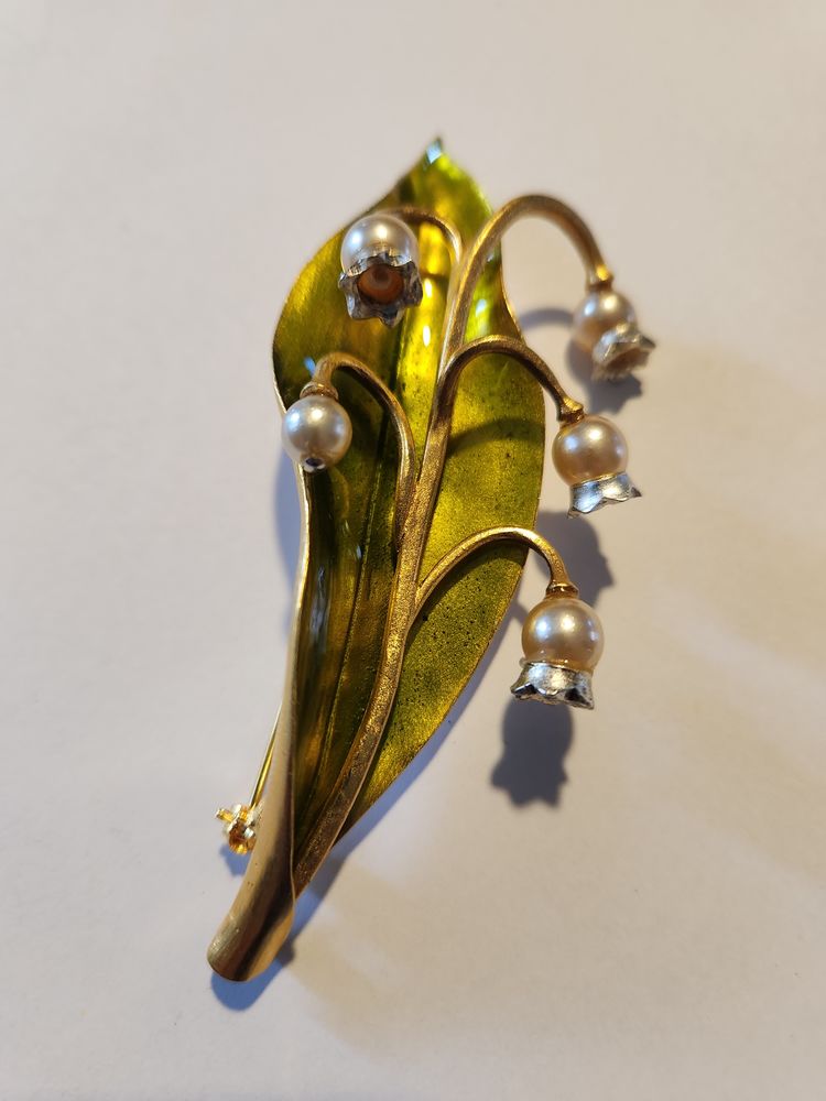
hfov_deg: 58.9
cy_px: 550
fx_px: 732
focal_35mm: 23
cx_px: 413
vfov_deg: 73.9
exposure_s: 1/100
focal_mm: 5.4
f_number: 1.8
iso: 400
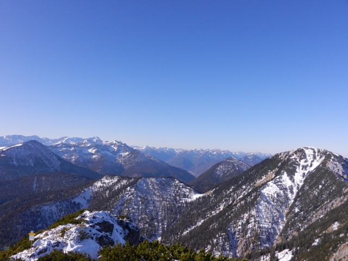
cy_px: 130
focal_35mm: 29
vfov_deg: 48.2
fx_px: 292
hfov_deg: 61.7
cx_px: 174
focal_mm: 5.1
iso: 160
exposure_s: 1/1600
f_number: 3.6
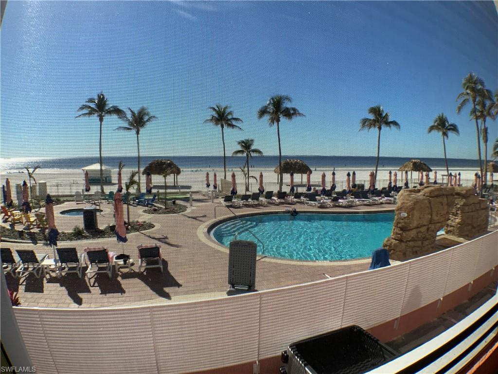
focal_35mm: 29
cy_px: 187
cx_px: 249
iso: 16
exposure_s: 1/2141
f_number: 1.8
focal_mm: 3
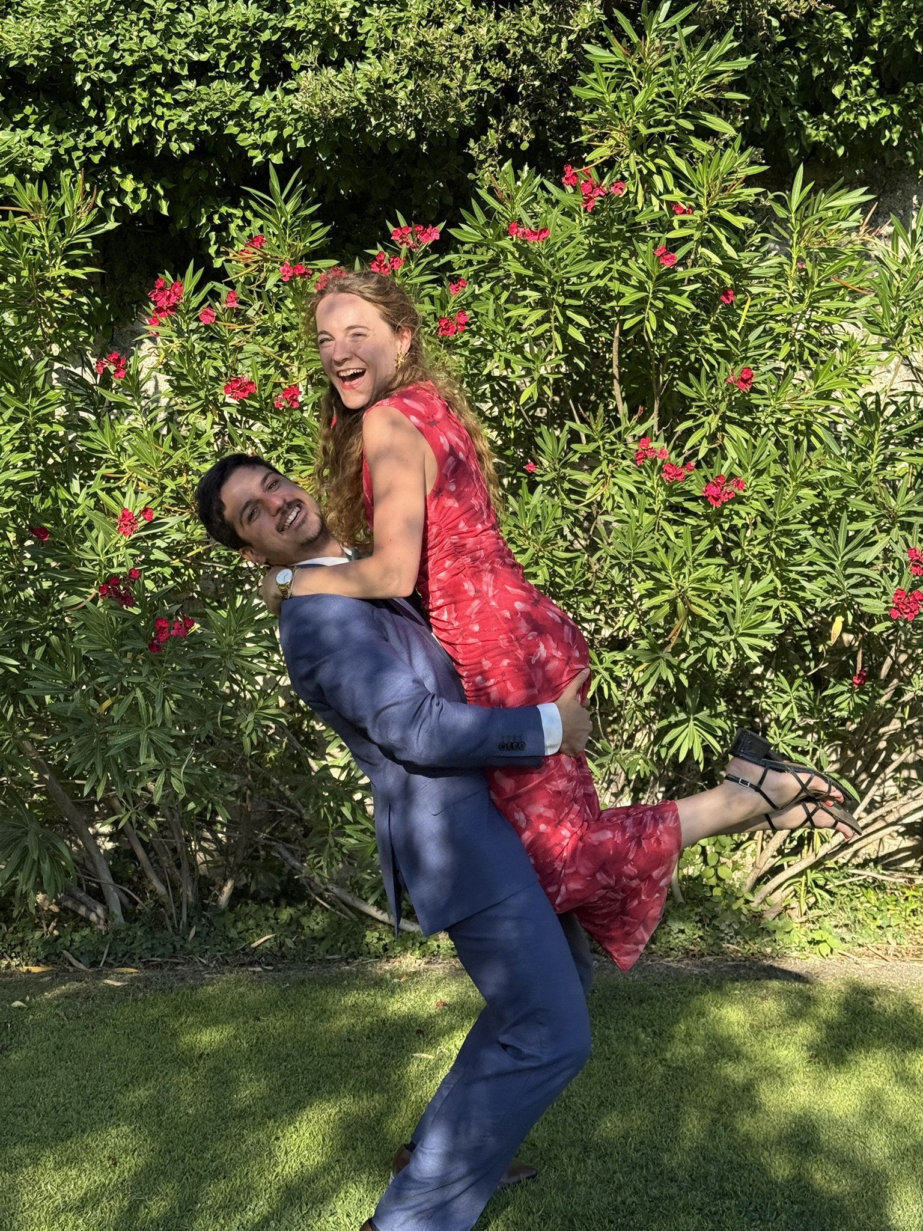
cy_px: 616
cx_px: 462
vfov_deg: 39.7
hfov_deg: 30.3
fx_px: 1706
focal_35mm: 48
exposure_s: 1/2342
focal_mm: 6.76
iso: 100
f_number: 1.78
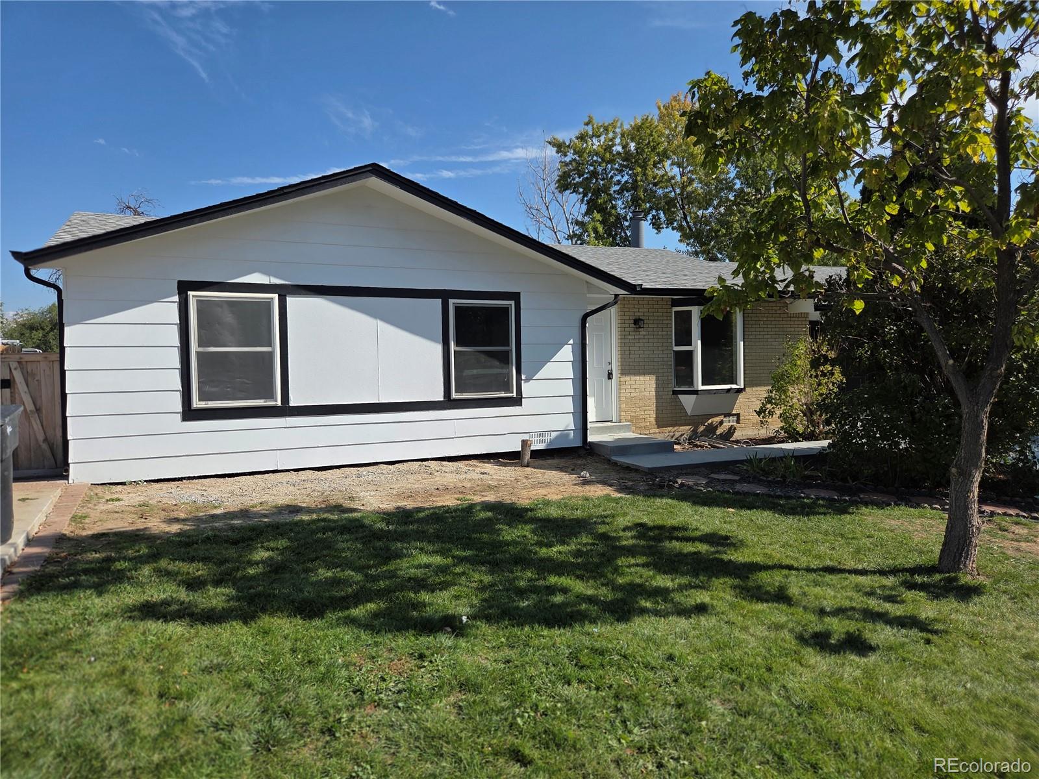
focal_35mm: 23
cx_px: 520
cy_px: 390
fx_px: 690
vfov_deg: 58.9
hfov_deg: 73.9
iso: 80
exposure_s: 1/5399
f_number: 1.8
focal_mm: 5.4
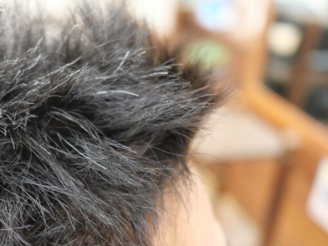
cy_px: 193
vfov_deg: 23.7
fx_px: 578
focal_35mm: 61
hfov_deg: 29.6
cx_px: 3
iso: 1250
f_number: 1.7
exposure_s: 1/60
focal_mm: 15
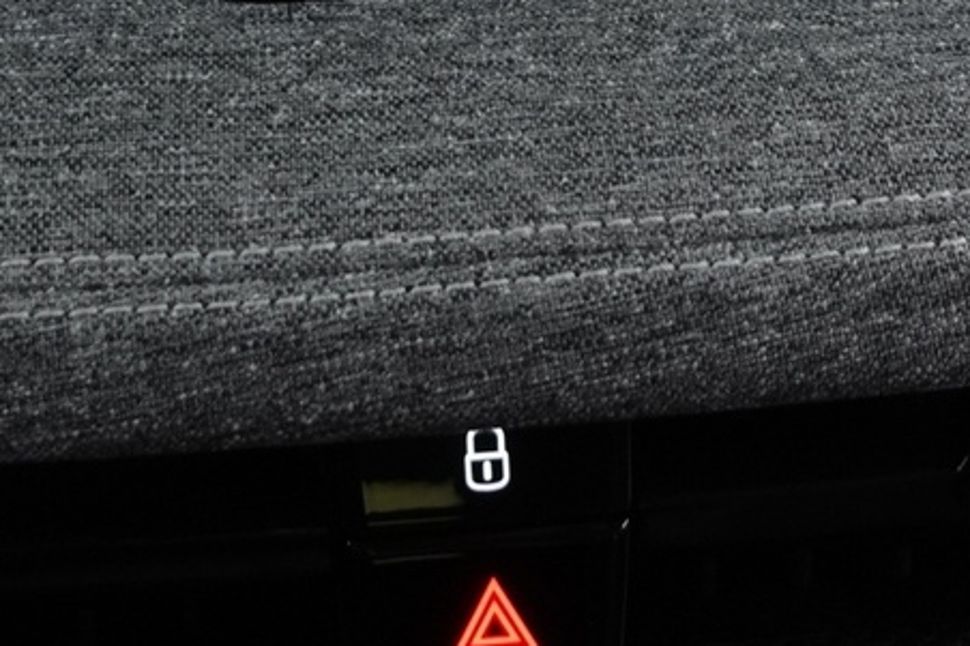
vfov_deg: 14.8
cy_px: -309
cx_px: 298
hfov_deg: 23.5
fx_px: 2316
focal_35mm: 86
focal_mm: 9.4
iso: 640
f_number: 1.8
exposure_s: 1/30
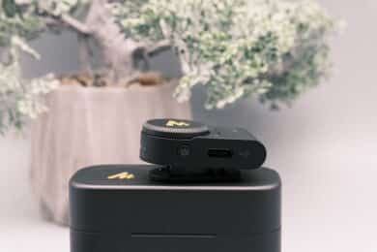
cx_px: 188
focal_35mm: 75
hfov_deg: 27.0
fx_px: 785
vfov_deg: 18.2
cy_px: 126
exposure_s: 1/150
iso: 2000
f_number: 8
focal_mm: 50
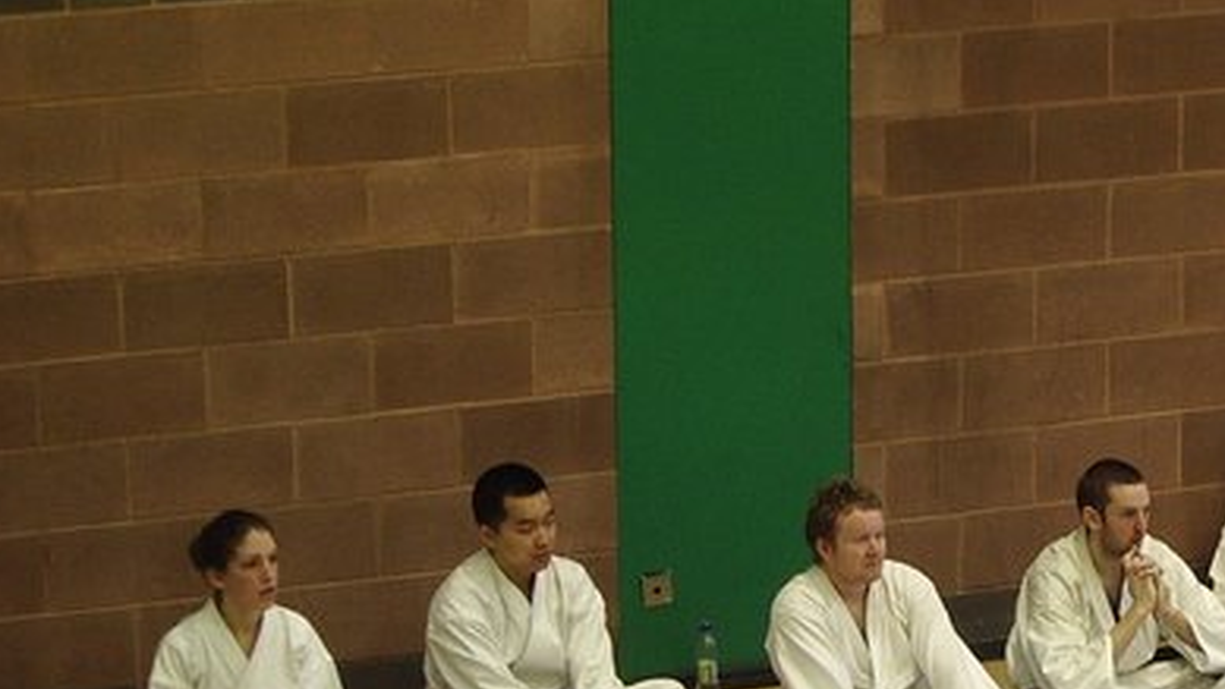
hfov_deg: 12.2
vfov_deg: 6.9
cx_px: 998
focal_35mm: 175
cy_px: 661
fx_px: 5686
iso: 100
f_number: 4.4
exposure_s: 1/4
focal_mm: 14.6
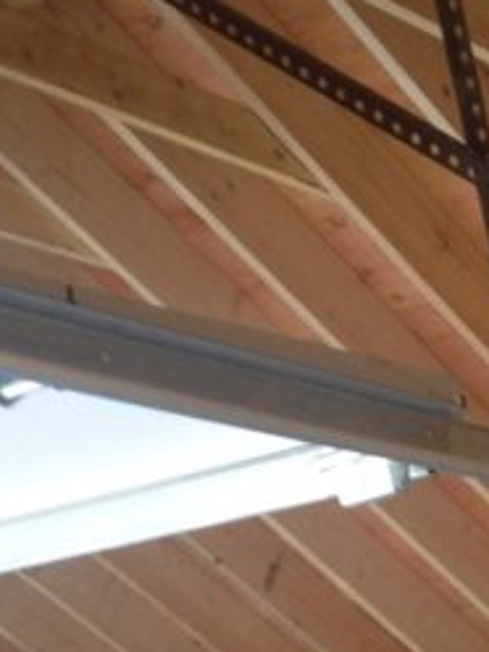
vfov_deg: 15.3
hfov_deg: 11.8
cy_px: 774
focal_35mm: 124
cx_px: 507
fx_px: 2336
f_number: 2.4
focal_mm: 4.12
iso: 50
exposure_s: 1/20
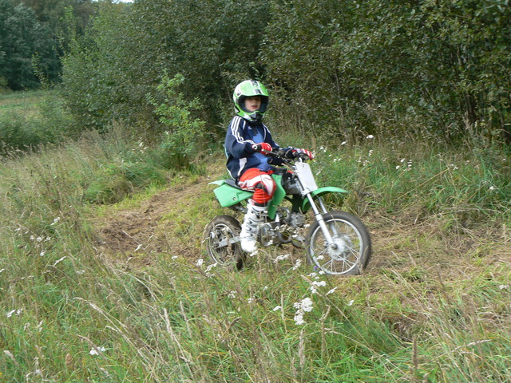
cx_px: 256
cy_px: 192
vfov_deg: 25.7
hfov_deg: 33.8
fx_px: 841
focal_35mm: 57
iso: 80
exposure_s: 1/100
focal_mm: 9.5
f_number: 5.6
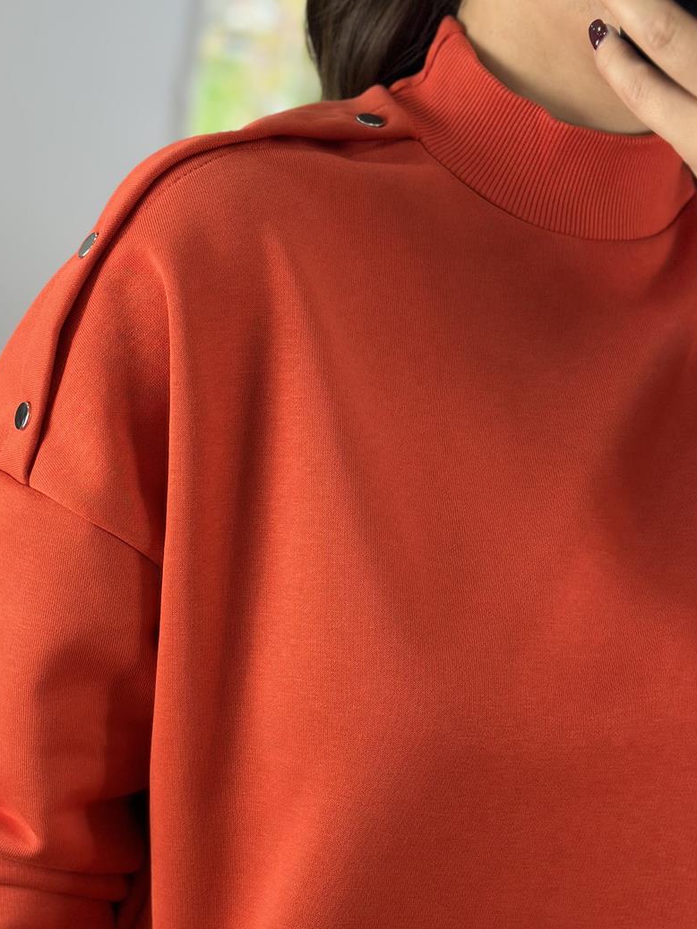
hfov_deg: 19.8
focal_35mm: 74
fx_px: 1987
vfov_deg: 26.3
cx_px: 214
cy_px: 545
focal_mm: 6.86
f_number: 1.78
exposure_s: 1/100
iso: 80
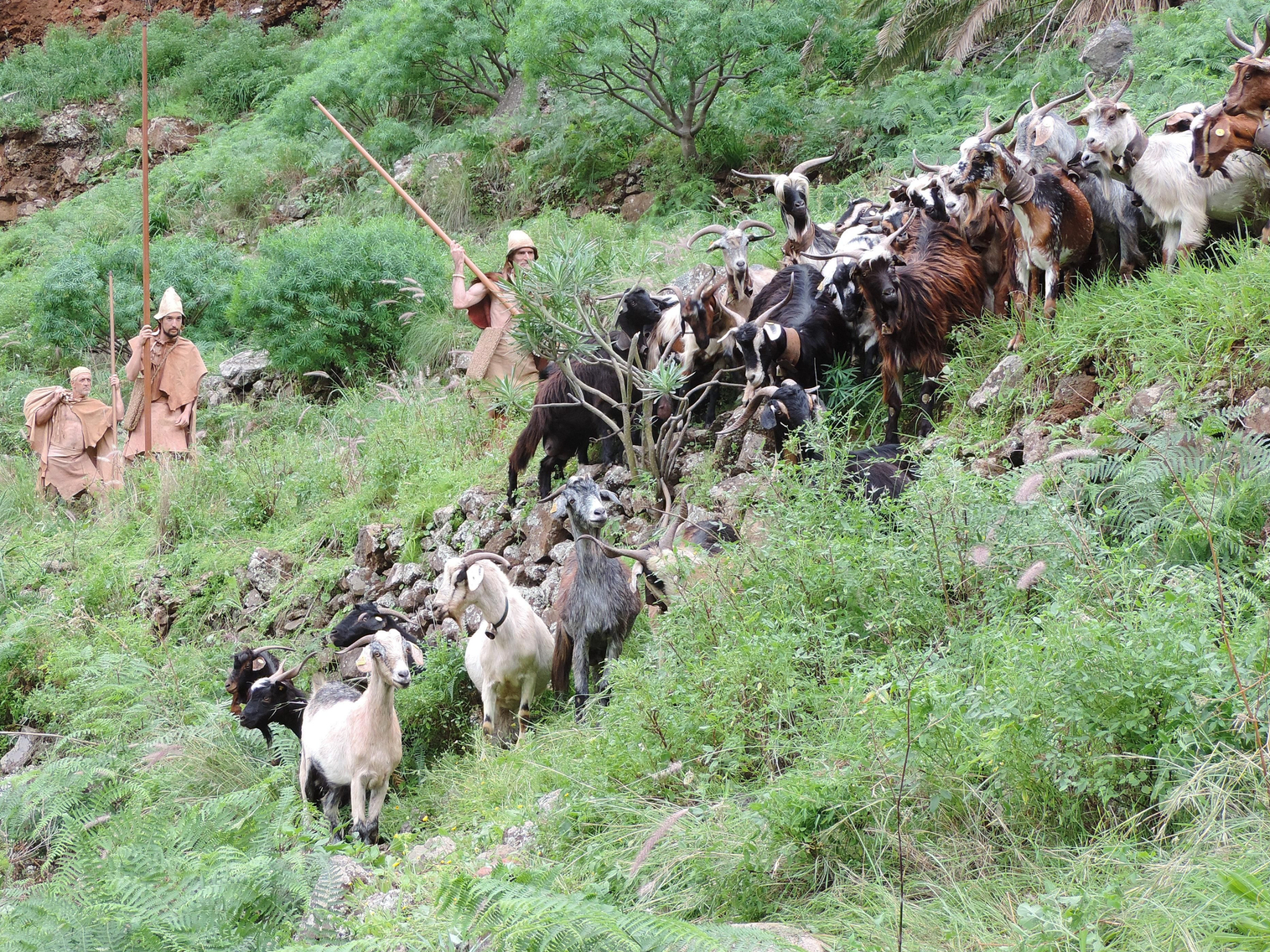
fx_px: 2421
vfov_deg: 22.2
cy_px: 369
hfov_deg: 29.2
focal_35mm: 66
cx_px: 454
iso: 80
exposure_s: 1/80
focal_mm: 8.9
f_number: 3.6
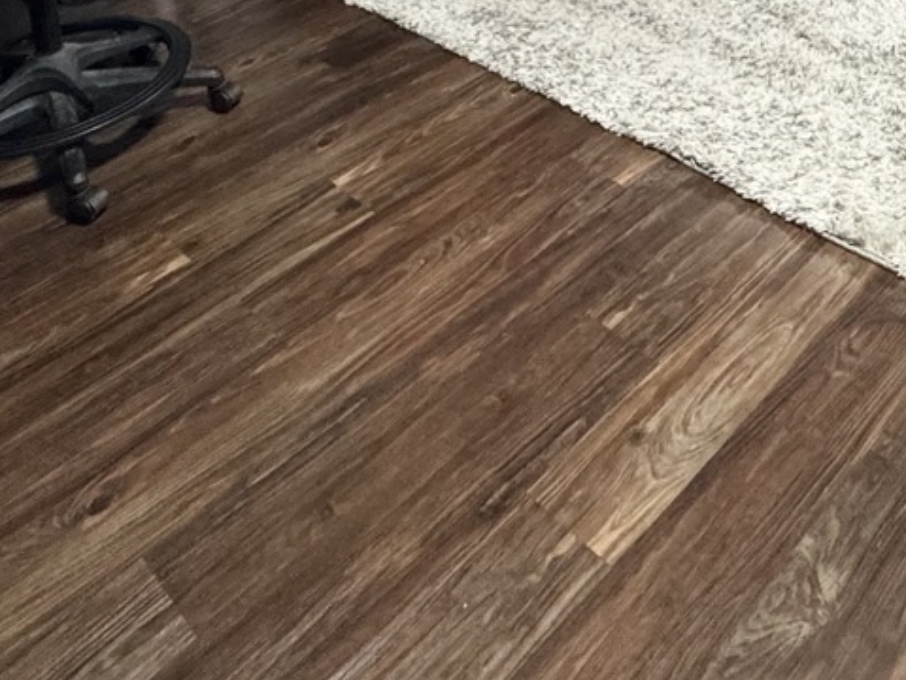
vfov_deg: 26.1
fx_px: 1099
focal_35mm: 42
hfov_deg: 44.0
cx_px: 621
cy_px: -317
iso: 640
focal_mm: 2.22
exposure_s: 1/60
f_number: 2.2
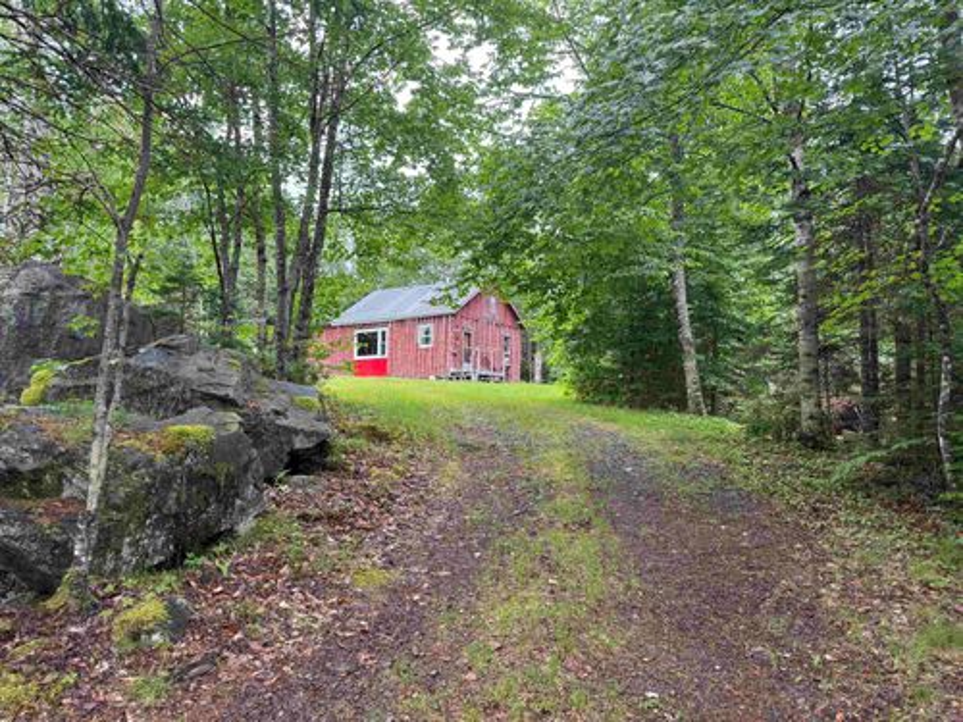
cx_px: 482
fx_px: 668
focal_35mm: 24
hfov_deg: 71.6
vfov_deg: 56.8
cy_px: 361
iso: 125
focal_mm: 6.76
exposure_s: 1/121
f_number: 1.78
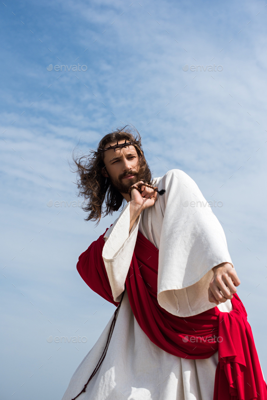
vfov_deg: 39.6
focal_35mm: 50
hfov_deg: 27.0
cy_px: 200
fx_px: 556
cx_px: 134
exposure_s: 1/2000
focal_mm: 50
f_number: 5
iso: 100
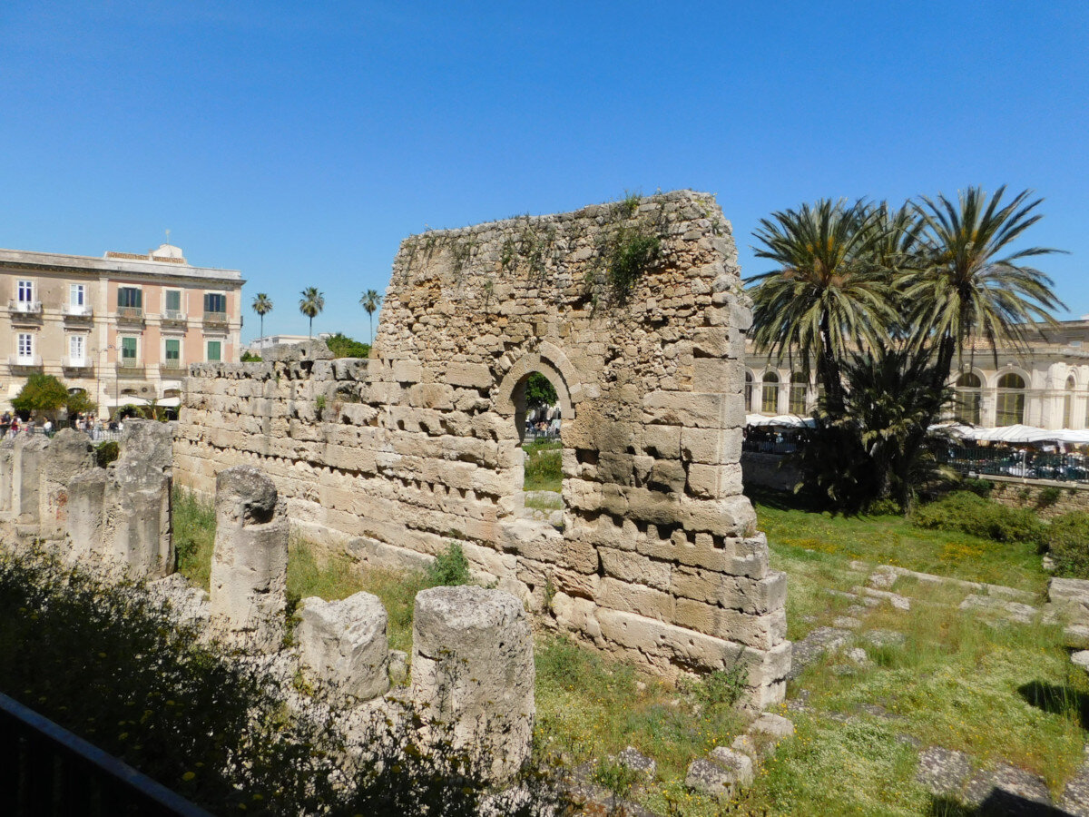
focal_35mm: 23
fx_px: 724
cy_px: 408
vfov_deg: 58.9
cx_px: 544
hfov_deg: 73.9
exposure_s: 1/640
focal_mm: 4
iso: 125
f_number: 6
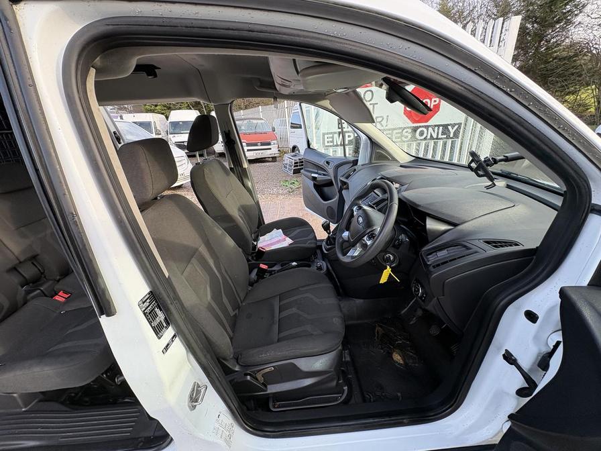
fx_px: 243
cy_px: 226
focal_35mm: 14
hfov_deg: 102.1
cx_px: 300
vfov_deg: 85.7
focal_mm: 2.22
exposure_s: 1/107
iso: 80
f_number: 2.2
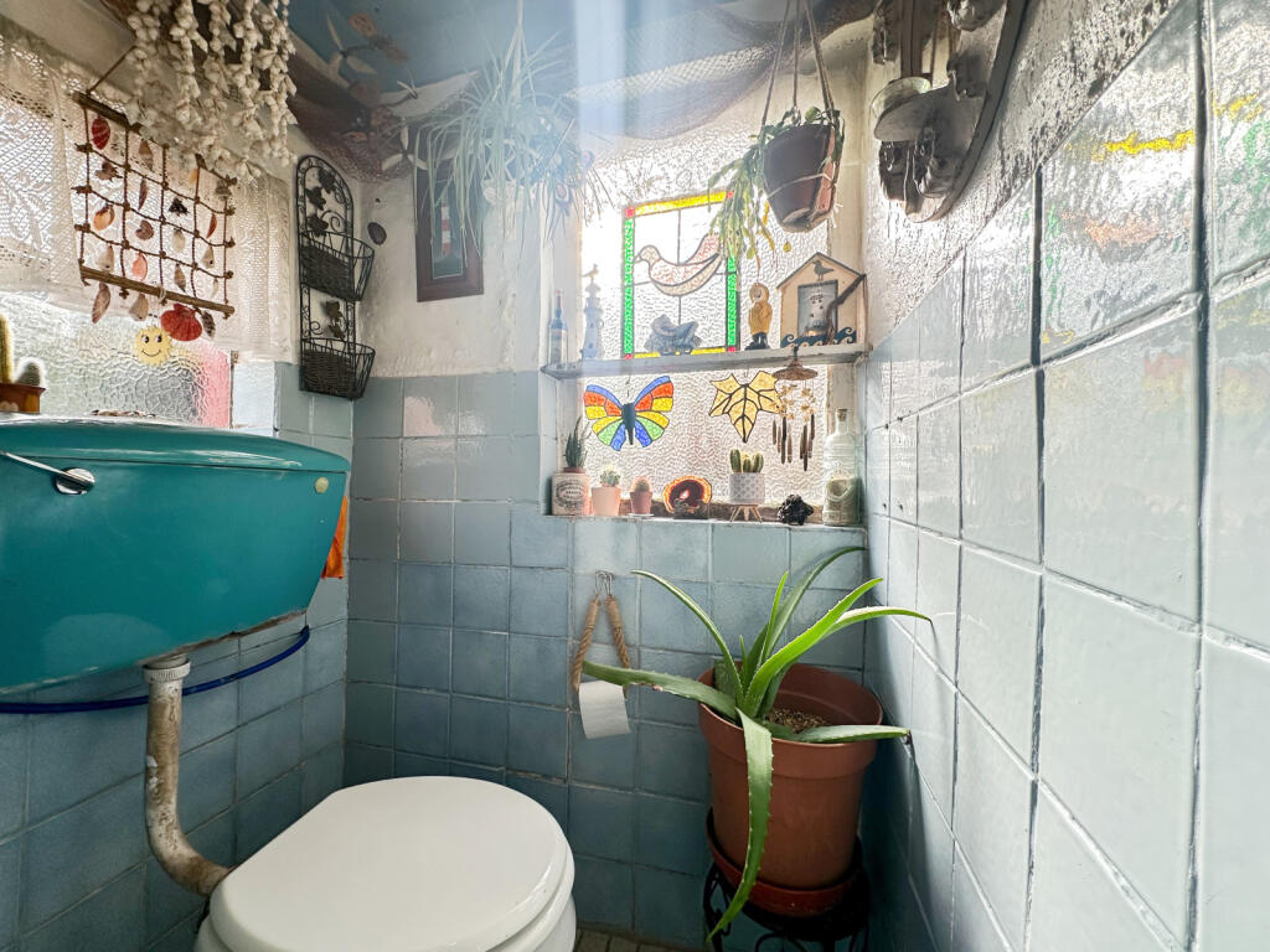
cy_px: 476
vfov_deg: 85.7
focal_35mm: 14
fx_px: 514
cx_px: 635
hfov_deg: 102.1
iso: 40
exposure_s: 1/290
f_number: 2.2
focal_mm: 2.22
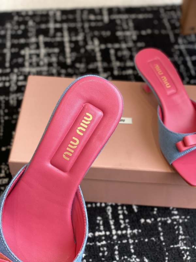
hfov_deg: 28.0
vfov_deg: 36.8
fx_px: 393
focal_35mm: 52
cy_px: 131
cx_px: 98
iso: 80
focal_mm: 6
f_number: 2
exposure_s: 1/122
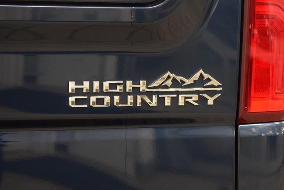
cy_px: 95
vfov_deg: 13.0
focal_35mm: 105
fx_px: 828
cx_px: 142
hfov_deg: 19.5
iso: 1600
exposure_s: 1/30
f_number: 4.5
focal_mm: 70
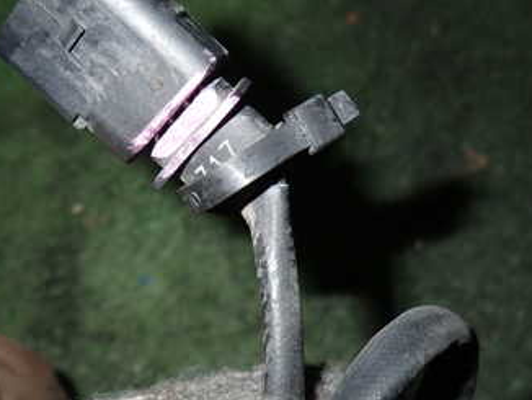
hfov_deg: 40.4
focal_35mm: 46
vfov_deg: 31.2
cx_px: 157
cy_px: 118
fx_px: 707
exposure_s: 1/30
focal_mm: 4.5
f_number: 5.6
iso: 200
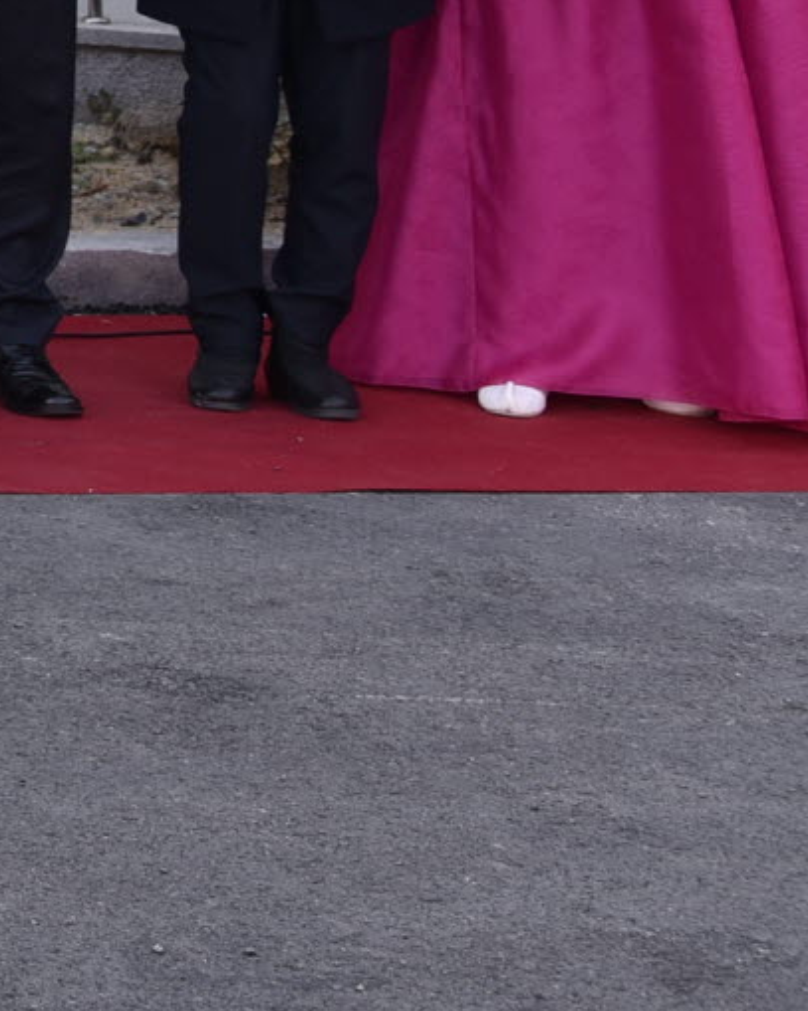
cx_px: -1412
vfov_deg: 11.8
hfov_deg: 8.7
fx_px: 4635
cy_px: -545
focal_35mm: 155
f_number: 5.6
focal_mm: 35
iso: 160
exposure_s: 1/200
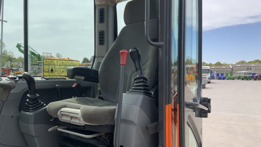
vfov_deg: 36.7
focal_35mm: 32
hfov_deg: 61.0
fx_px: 221
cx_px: 130
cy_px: 80
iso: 16
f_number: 1.8
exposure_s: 1/1342
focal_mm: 3
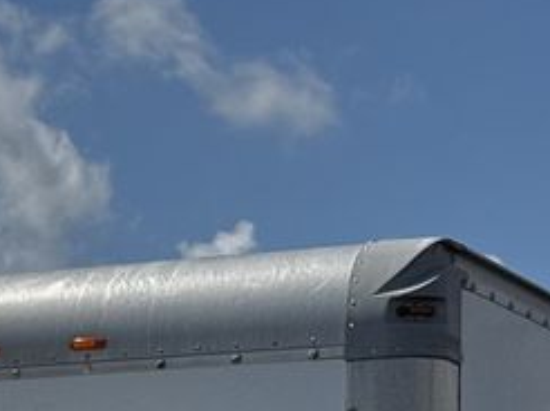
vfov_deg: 7.2
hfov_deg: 9.6
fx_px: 3175
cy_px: 771
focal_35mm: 200
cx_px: -302
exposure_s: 1/7937
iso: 64
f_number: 1.78
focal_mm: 6.76
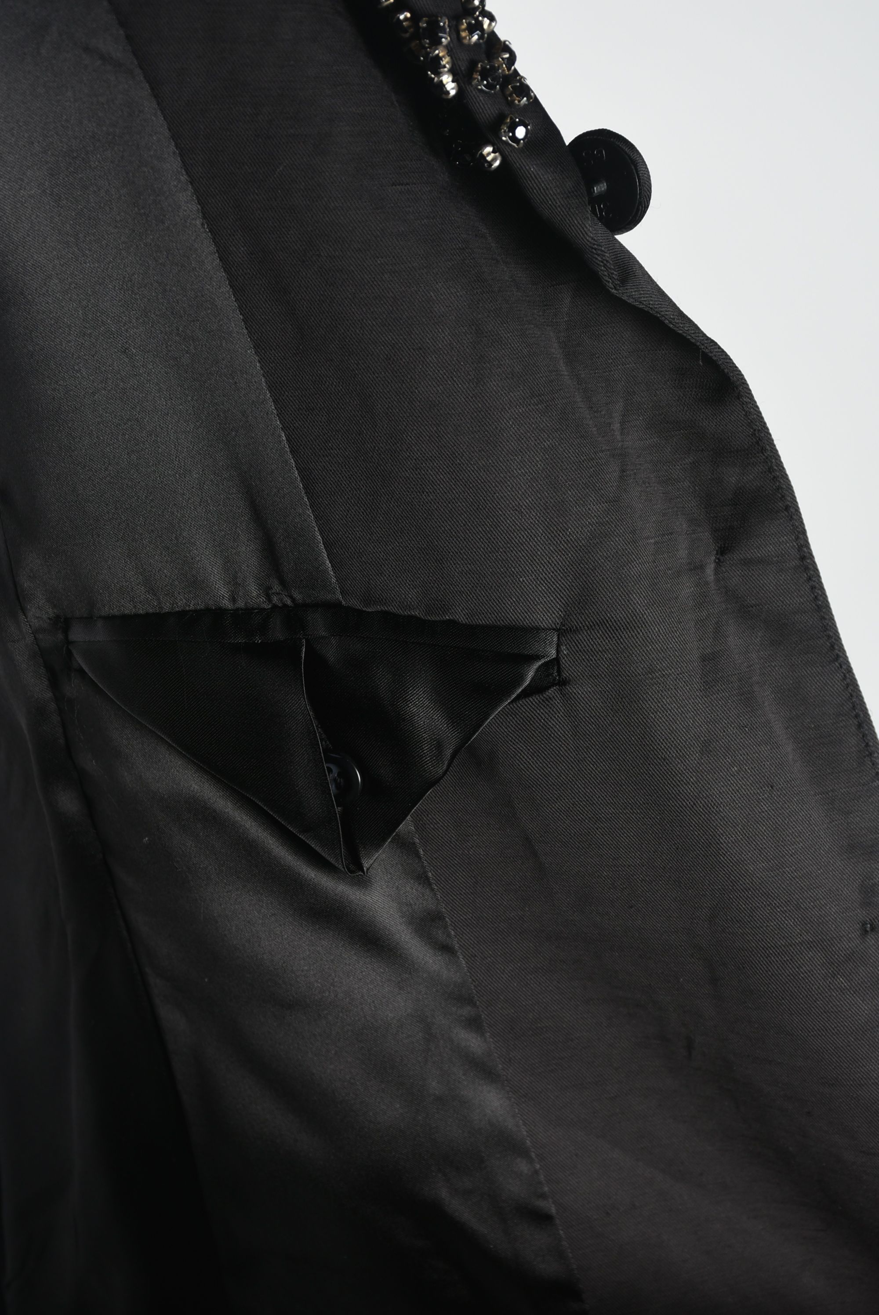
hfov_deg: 17.5
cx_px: 440
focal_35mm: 78
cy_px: 658
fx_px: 2851
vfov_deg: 26.0
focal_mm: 52
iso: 200
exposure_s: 1/125
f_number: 9
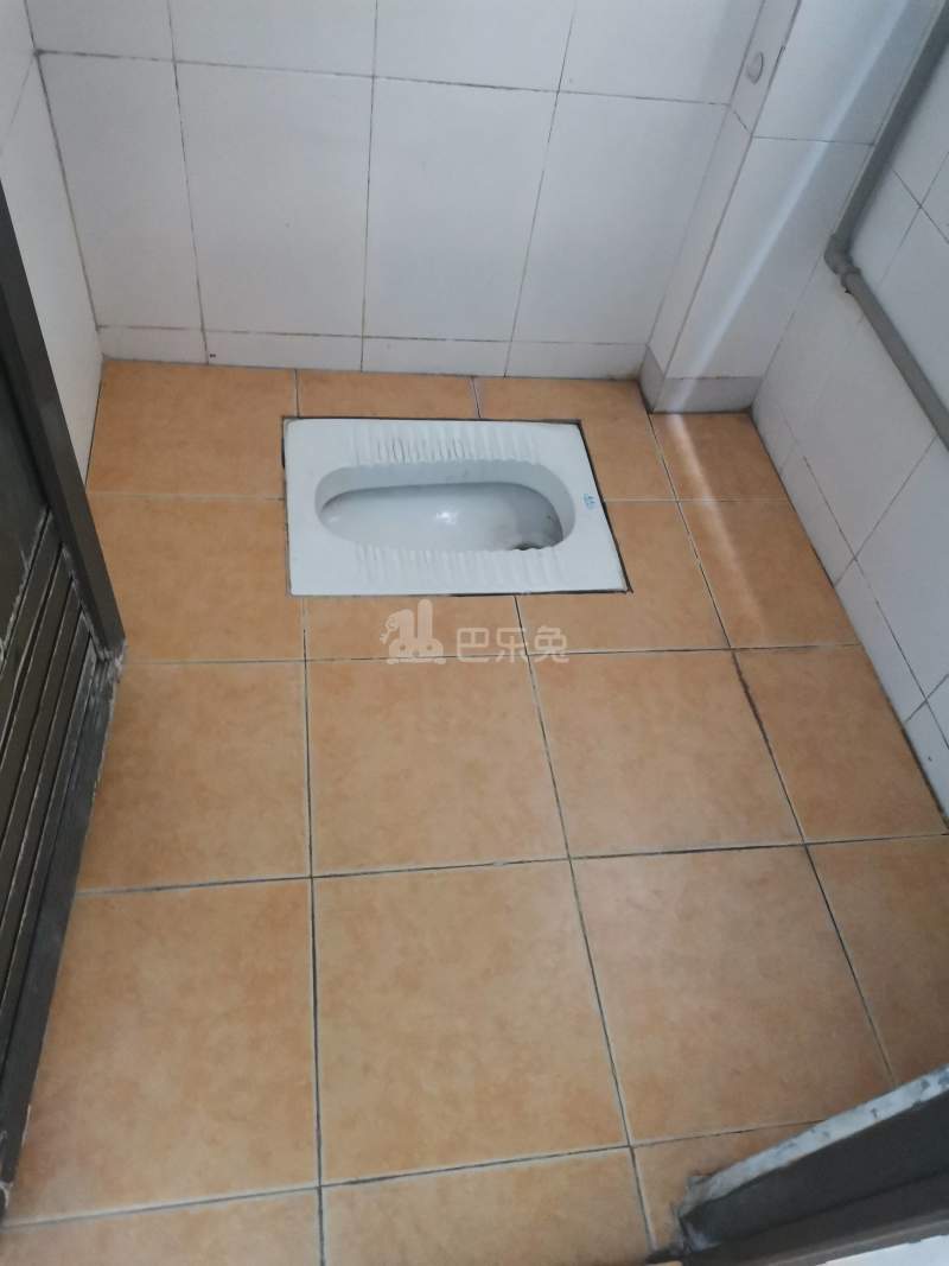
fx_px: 951
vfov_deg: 67.3
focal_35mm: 26
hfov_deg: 53.1
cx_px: 474
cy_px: 633
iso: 1250
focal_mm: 4.75
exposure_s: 1/25
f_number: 1.8
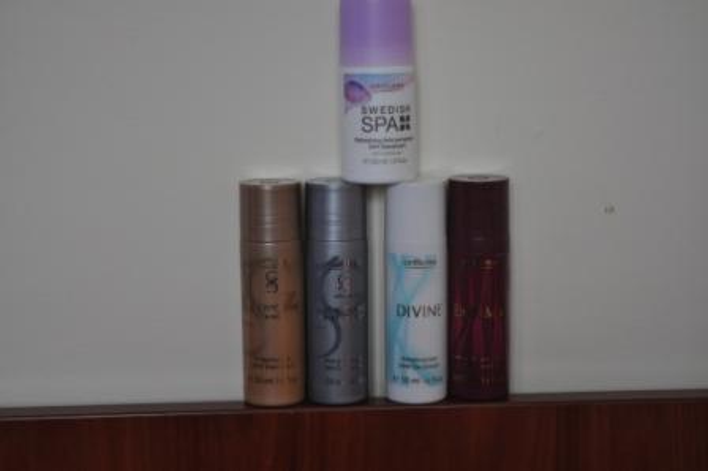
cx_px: 354
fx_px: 1533
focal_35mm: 78
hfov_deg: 26.0
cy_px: 236
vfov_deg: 17.5
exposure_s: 1/40
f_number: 5.6
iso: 800
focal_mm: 52
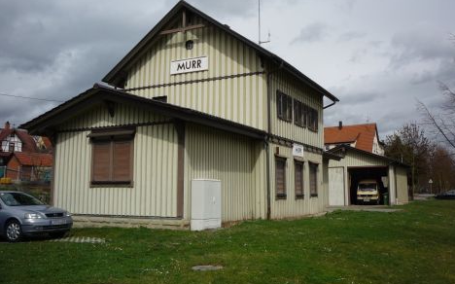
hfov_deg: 52.8
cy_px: 123
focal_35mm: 37
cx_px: 232
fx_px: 459
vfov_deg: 34.3
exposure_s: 1/640
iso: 100
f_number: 5.6
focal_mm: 5.2
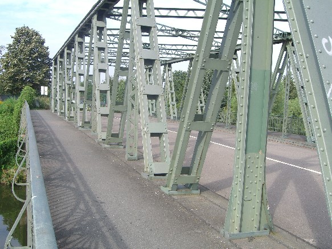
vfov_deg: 37.7
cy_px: 124
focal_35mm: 38
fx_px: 364
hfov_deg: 49.0
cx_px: 166
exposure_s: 1/320
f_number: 4
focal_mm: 7.9
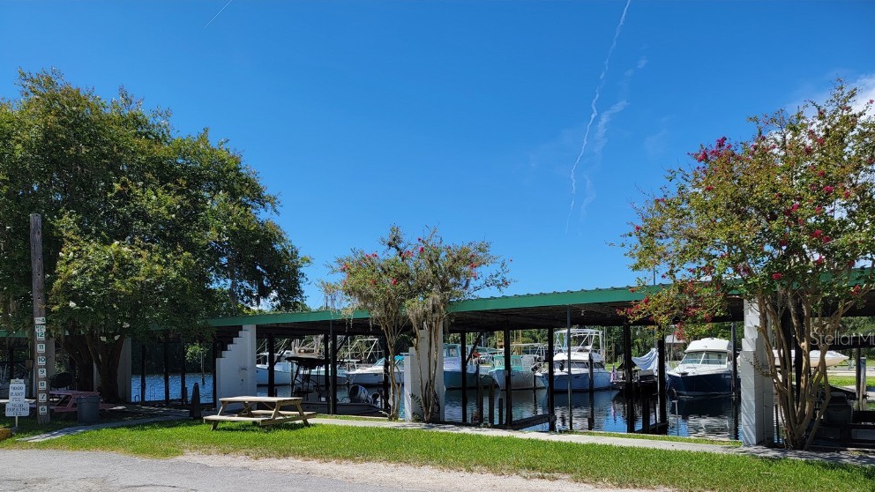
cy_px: 338
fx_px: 626
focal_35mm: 27
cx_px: 441
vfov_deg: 42.2
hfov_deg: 69.9
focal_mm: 6.7
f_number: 1.8
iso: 16
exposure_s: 1/1269
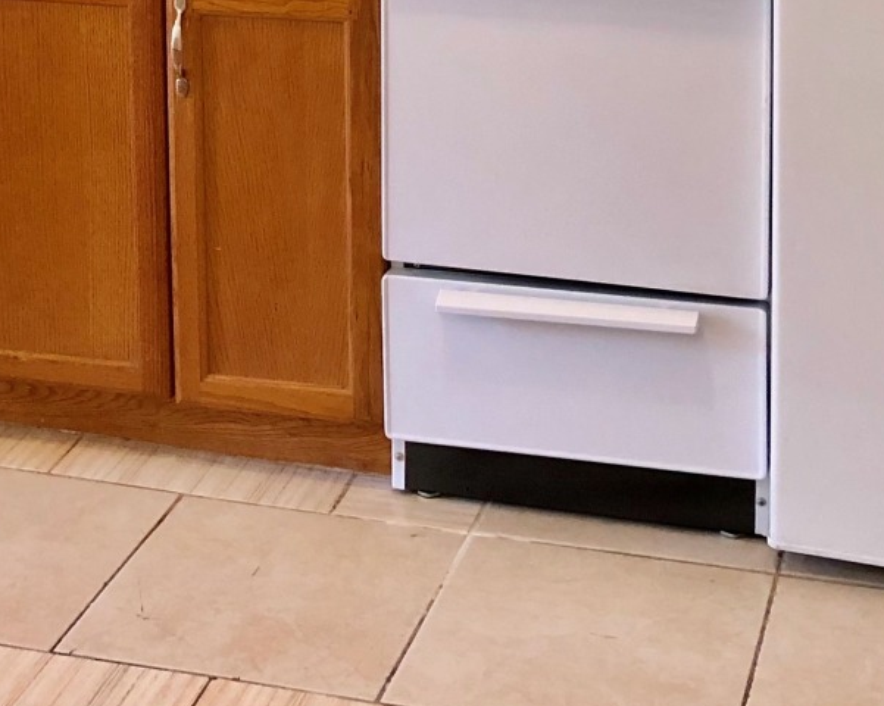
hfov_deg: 23.0
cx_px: 481
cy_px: -291
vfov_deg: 17.0
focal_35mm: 83
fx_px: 2170
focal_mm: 4
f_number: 1.8
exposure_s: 1/15
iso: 50
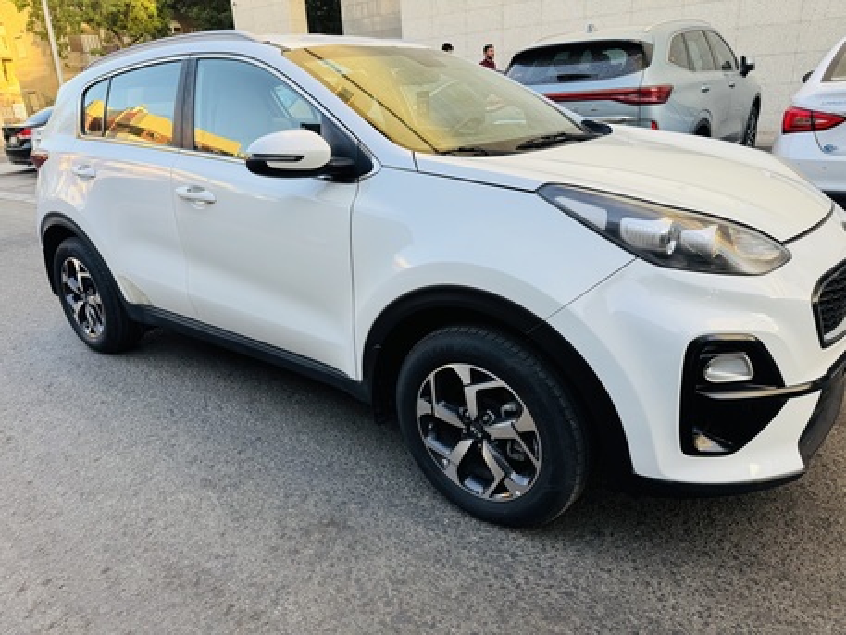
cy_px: 318
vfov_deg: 56.8
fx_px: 587
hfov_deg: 71.6
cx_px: 423
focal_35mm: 24
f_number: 1.78
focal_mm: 6.76
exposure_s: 1/334
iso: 80
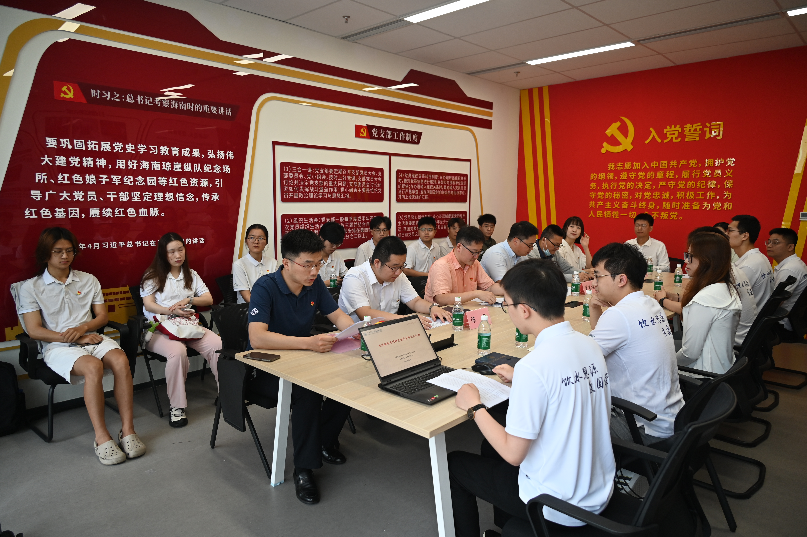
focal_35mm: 24
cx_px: 404
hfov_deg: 73.8
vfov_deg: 53.1
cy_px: 268
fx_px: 538
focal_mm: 24
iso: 560
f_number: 4
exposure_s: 1/125
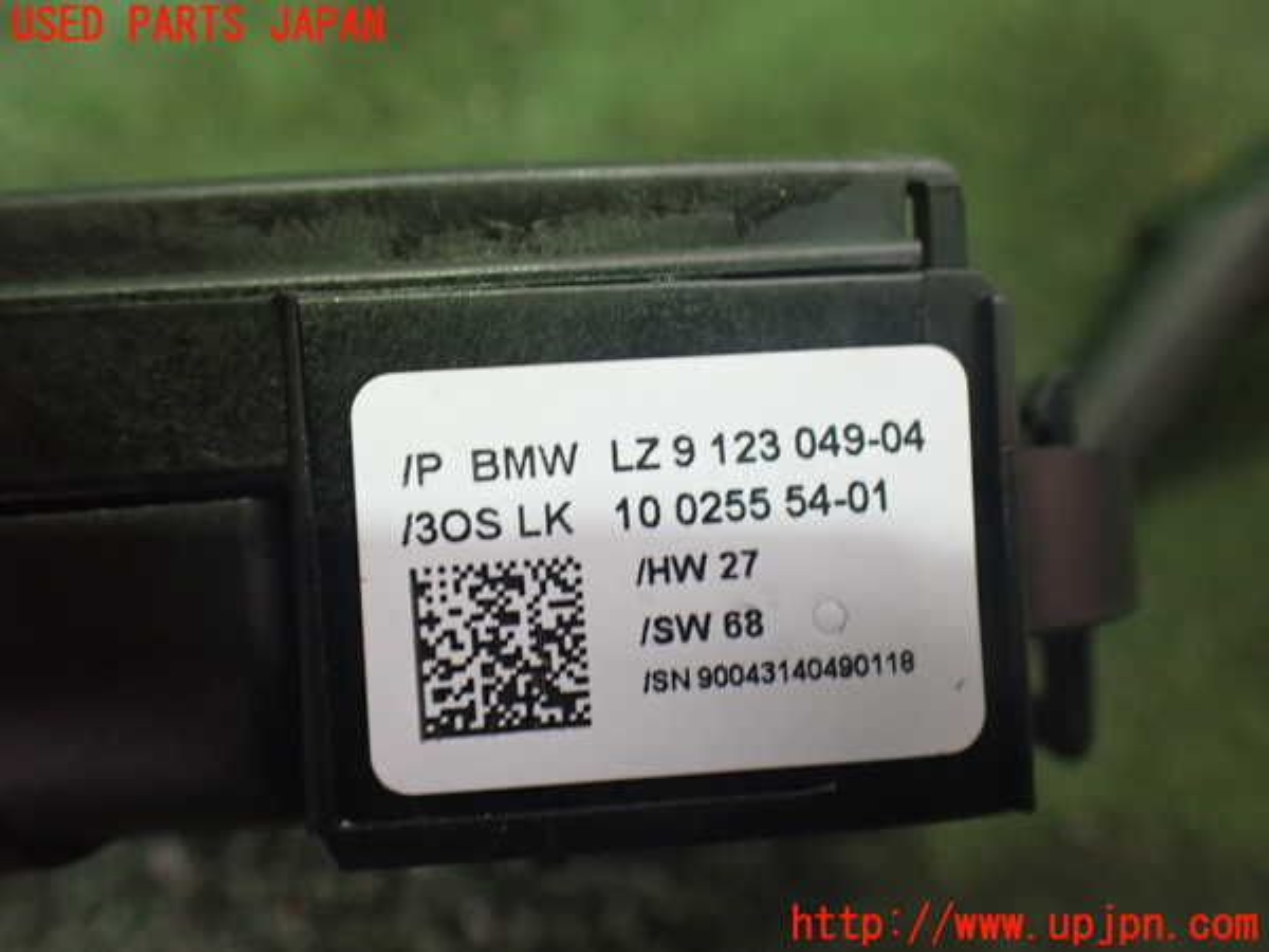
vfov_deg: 46.8
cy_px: 476
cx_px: 634
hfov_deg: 60.0
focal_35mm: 30
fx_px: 1100
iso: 800
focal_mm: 5.4
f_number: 2.3
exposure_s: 1/60
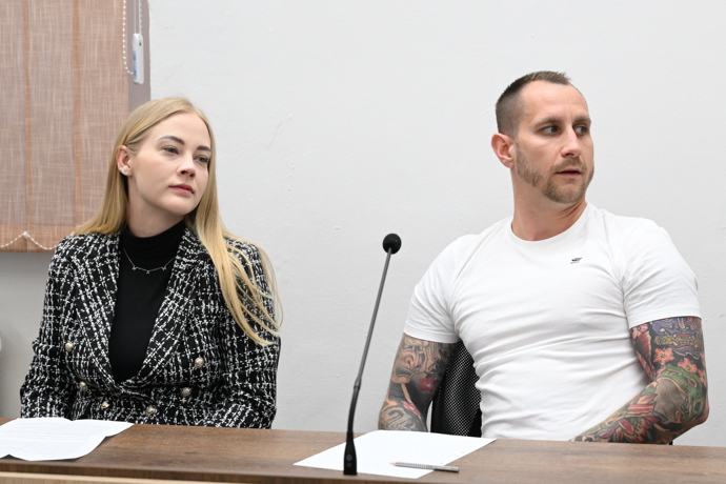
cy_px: 242
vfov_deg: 13.4
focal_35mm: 102
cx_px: 363
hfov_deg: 20.0
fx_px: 2057
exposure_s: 1/400
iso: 3200
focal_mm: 68
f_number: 5
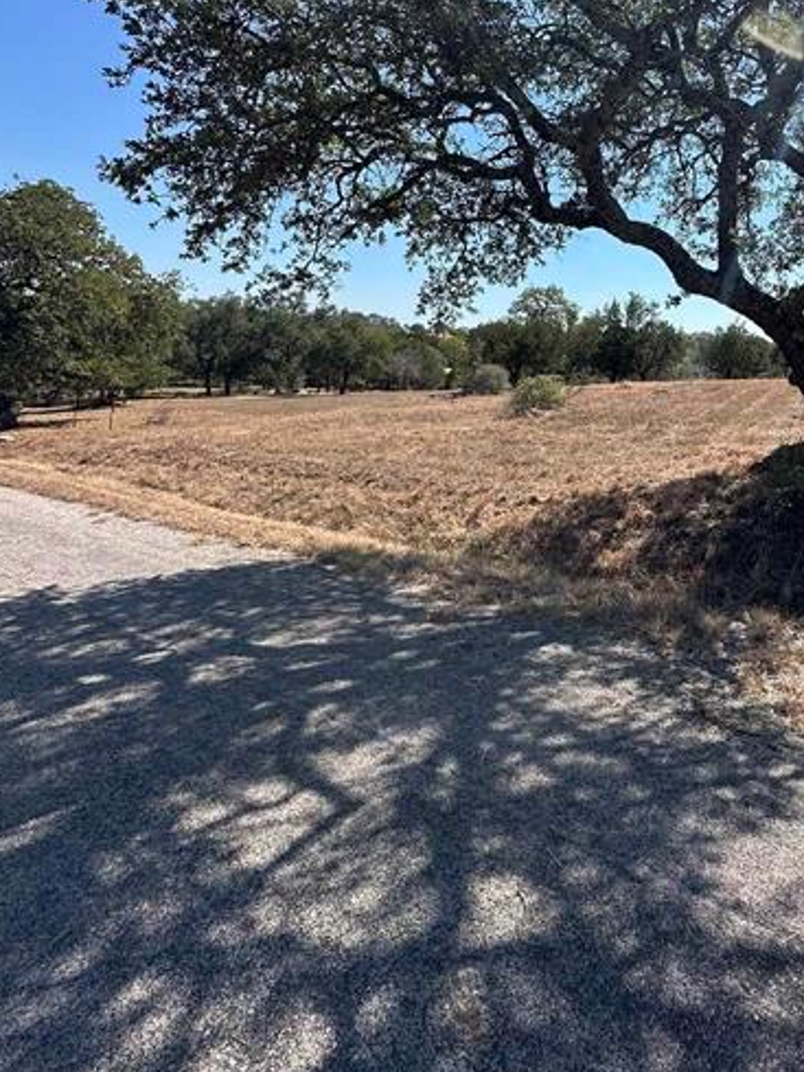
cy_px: 342
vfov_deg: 73.6
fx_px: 681
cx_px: 598
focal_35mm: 22
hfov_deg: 58.1
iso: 40
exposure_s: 1/1553
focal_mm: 2.22
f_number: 2.2
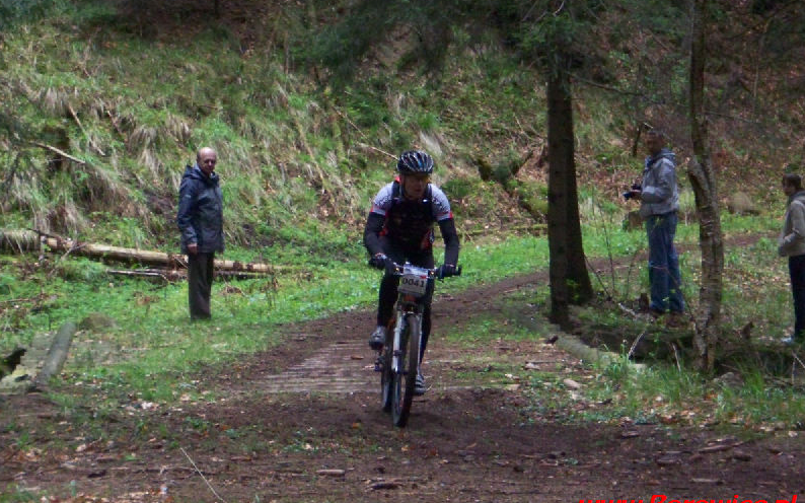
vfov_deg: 10.5
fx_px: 2742
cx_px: 401
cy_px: 224
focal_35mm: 125
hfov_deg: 16.7
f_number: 4.4
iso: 400
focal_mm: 19.2
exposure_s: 1/125
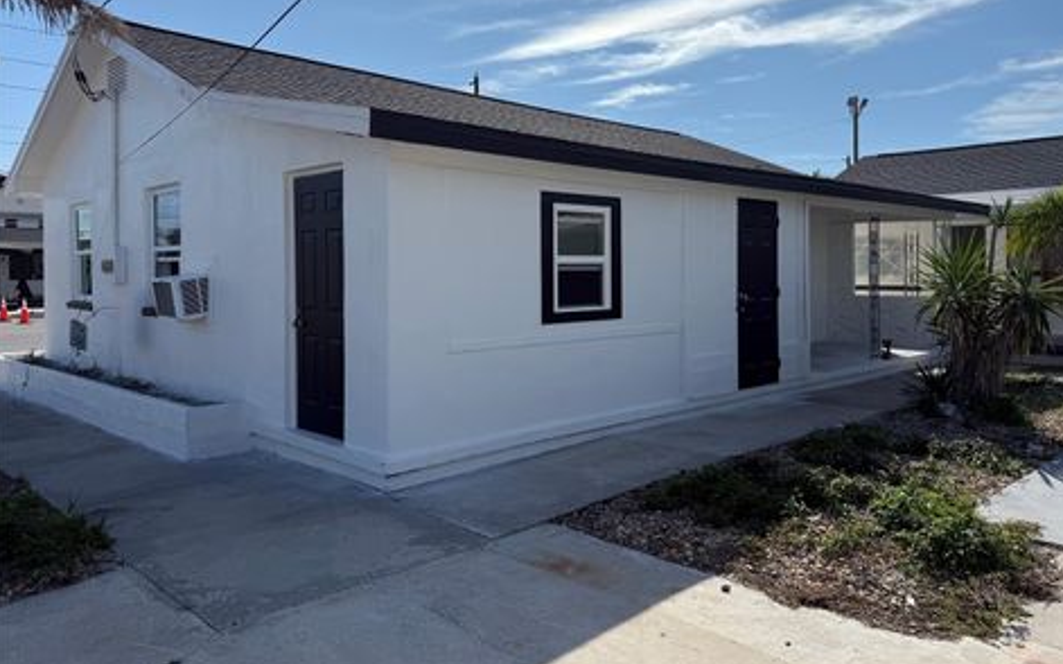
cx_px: 557
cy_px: 272
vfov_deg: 45.8
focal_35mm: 27
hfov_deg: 68.4
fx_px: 782
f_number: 1.78
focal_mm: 6.76
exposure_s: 1/10309
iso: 80
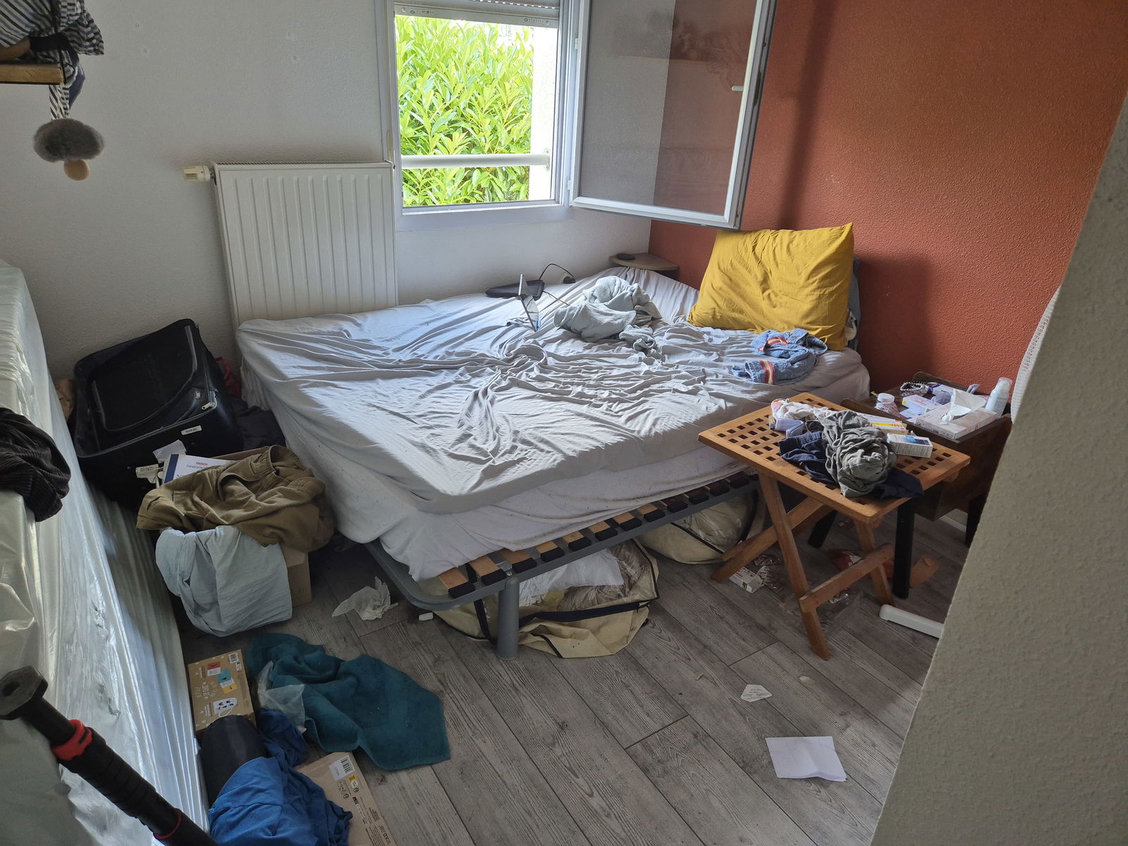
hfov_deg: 73.9
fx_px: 749
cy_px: 423
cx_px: 564
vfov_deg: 58.9
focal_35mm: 23
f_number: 1.8
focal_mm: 5.4
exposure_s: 1/180
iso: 200
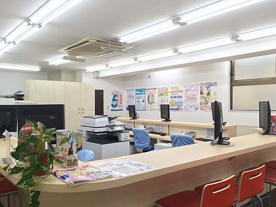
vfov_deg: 45.4
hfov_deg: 58.3
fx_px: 247
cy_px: 106
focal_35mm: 31
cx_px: 143
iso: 32
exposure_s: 1/30
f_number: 2.2
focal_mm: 4.15
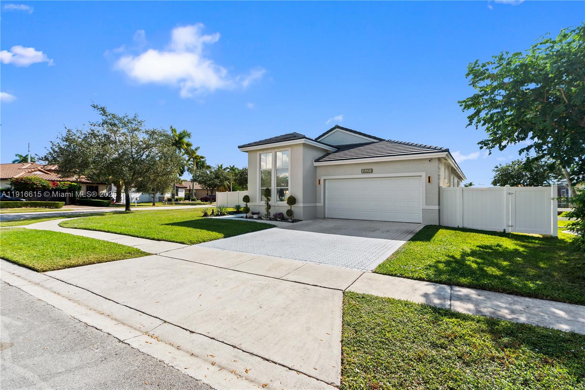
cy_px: 195
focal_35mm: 16
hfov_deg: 96.7
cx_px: 292
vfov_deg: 73.7
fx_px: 260
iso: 100
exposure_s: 1/60
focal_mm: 16
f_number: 5
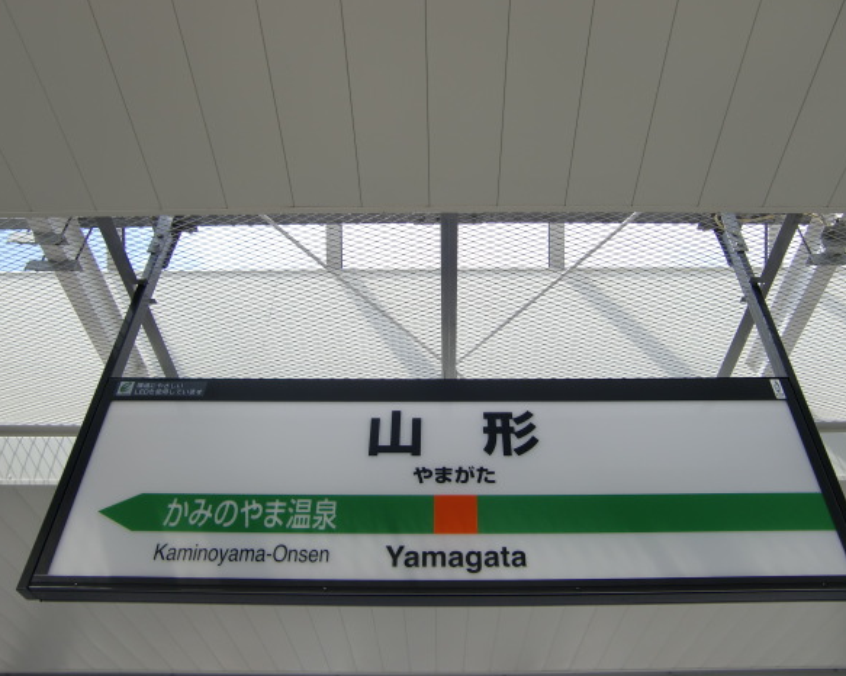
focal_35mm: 30
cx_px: 448
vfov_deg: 48.5
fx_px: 751
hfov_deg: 58.7
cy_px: 331
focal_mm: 4.9
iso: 64
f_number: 2.6
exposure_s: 1/800
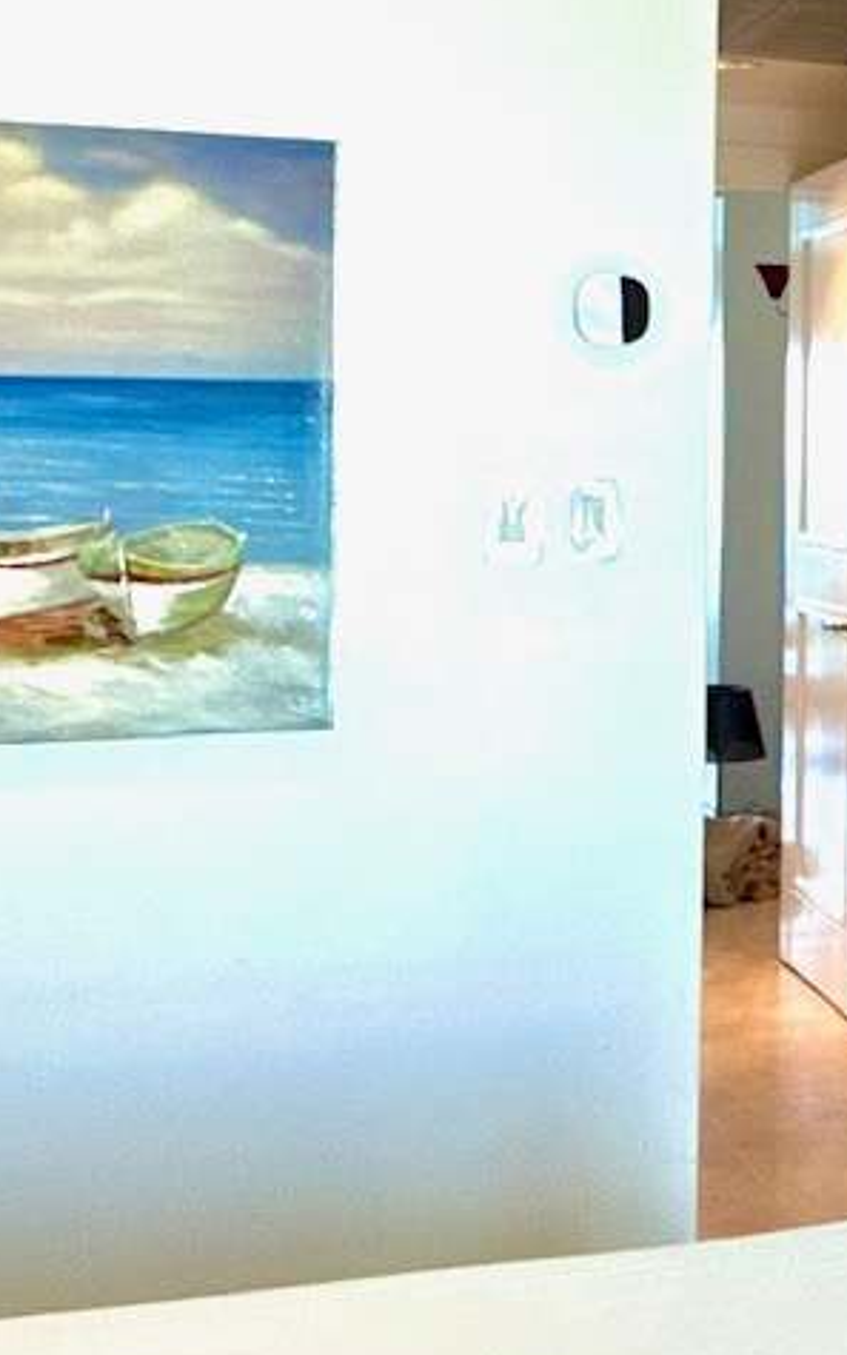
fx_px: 2363
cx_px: 1255
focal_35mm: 64
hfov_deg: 18.2
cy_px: 434
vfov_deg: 31.7
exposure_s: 1/120
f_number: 2.2
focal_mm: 2.22
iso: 160
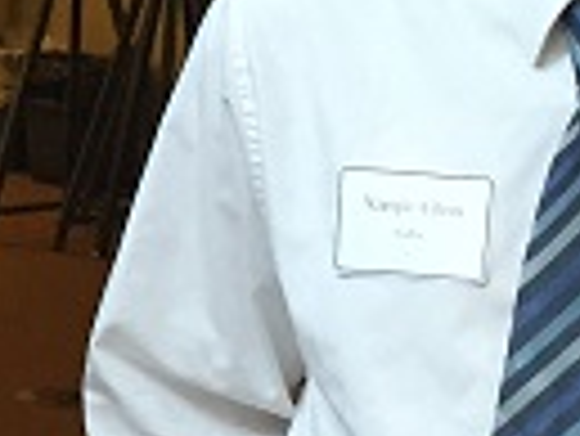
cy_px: -234
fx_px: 3069
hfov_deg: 10.1
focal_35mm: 183
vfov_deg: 8.0
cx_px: -508
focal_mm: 4.15
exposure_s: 1/30
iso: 125
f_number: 2.2
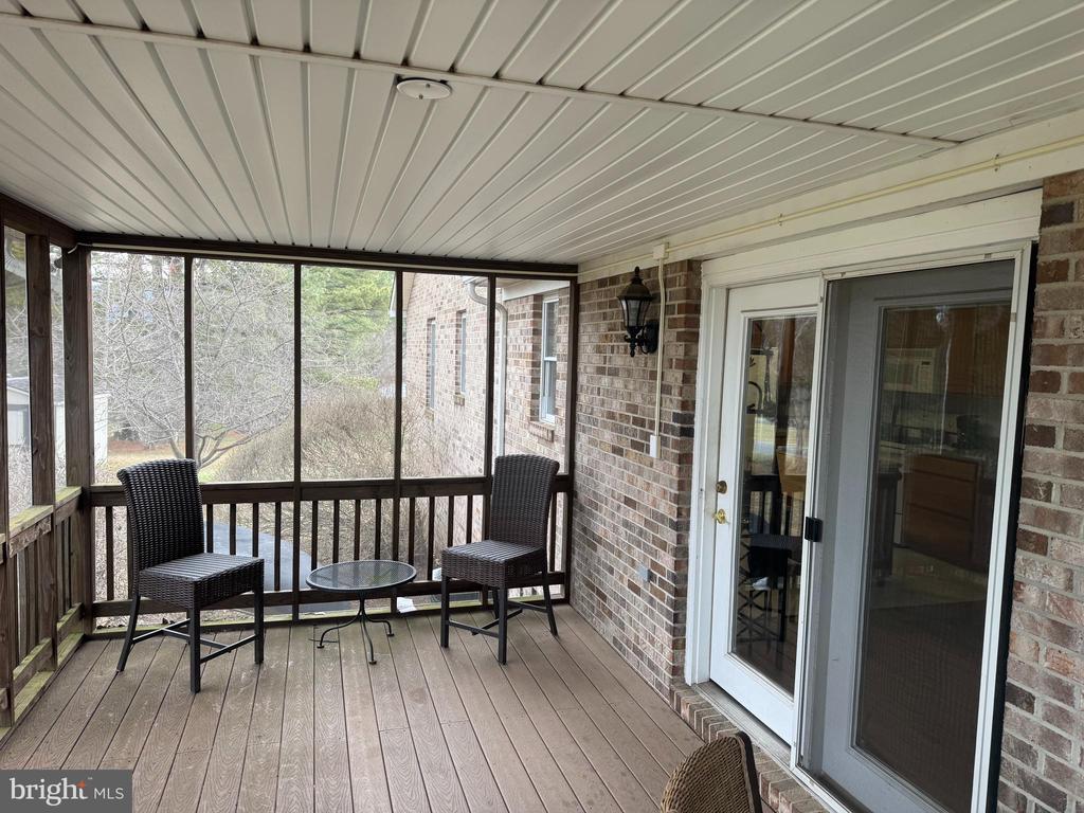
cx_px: 542
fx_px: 752
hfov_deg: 71.6
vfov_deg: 56.8
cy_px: 406
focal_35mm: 24
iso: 64
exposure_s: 1/144
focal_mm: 6.76
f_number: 1.78
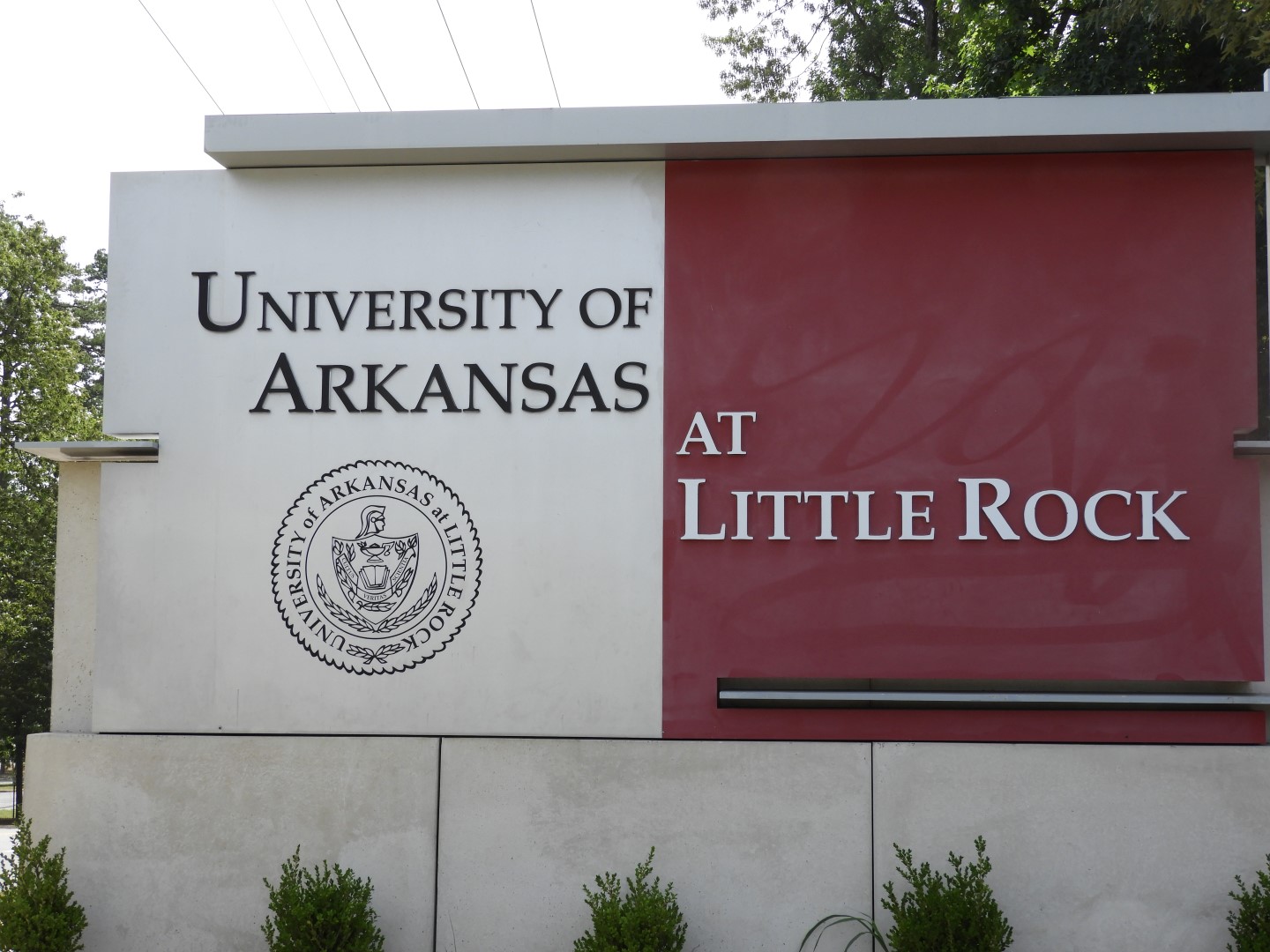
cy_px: 476
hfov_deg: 34.9
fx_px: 2018
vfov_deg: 26.6
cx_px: 635
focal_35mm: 55
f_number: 4
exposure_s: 1/400
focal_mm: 9.9
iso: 100
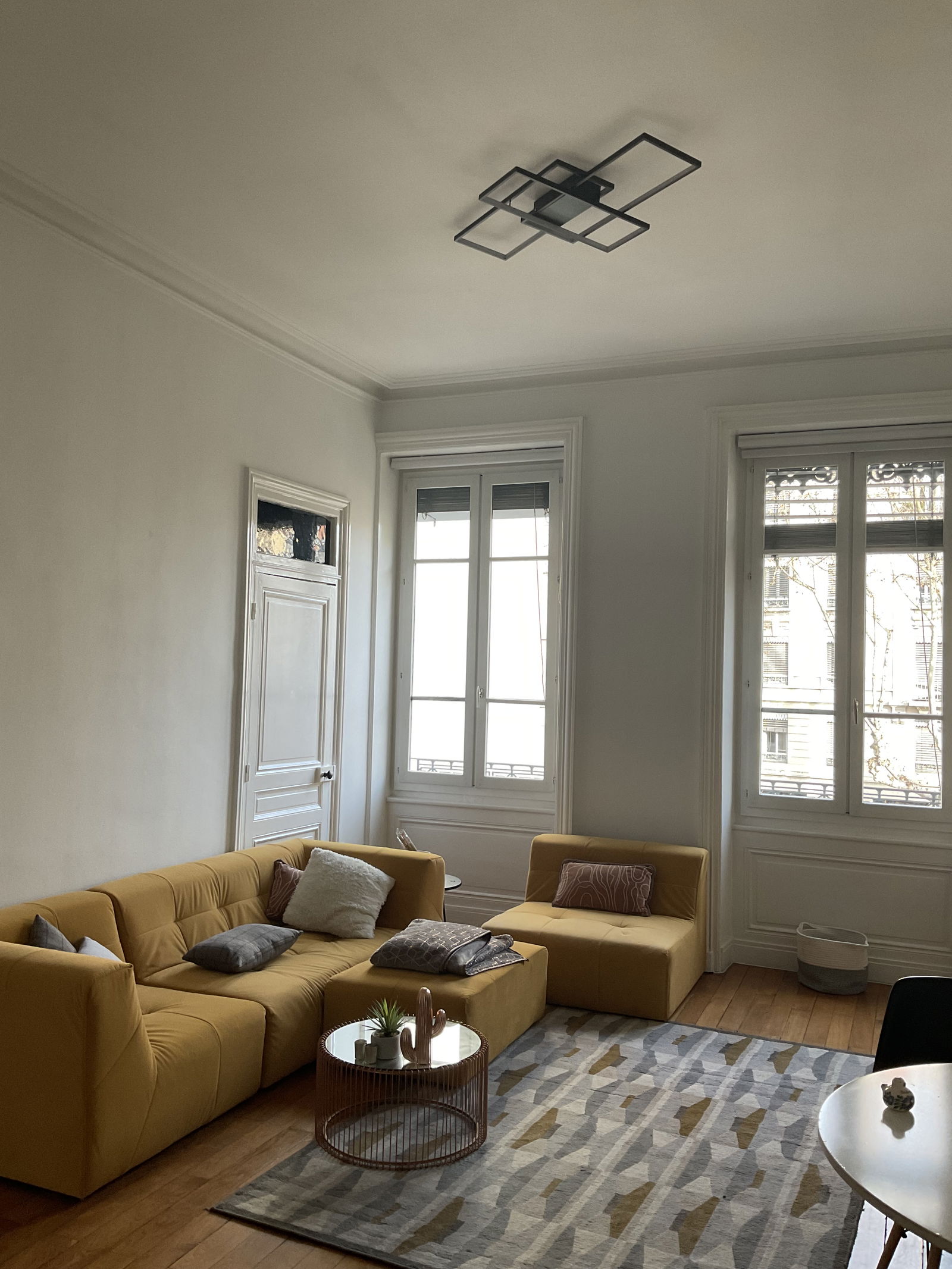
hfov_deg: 48.2
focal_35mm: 29
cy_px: 634
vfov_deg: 61.7
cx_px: 476
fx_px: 1063
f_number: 1.8
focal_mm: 3
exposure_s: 1/120
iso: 64
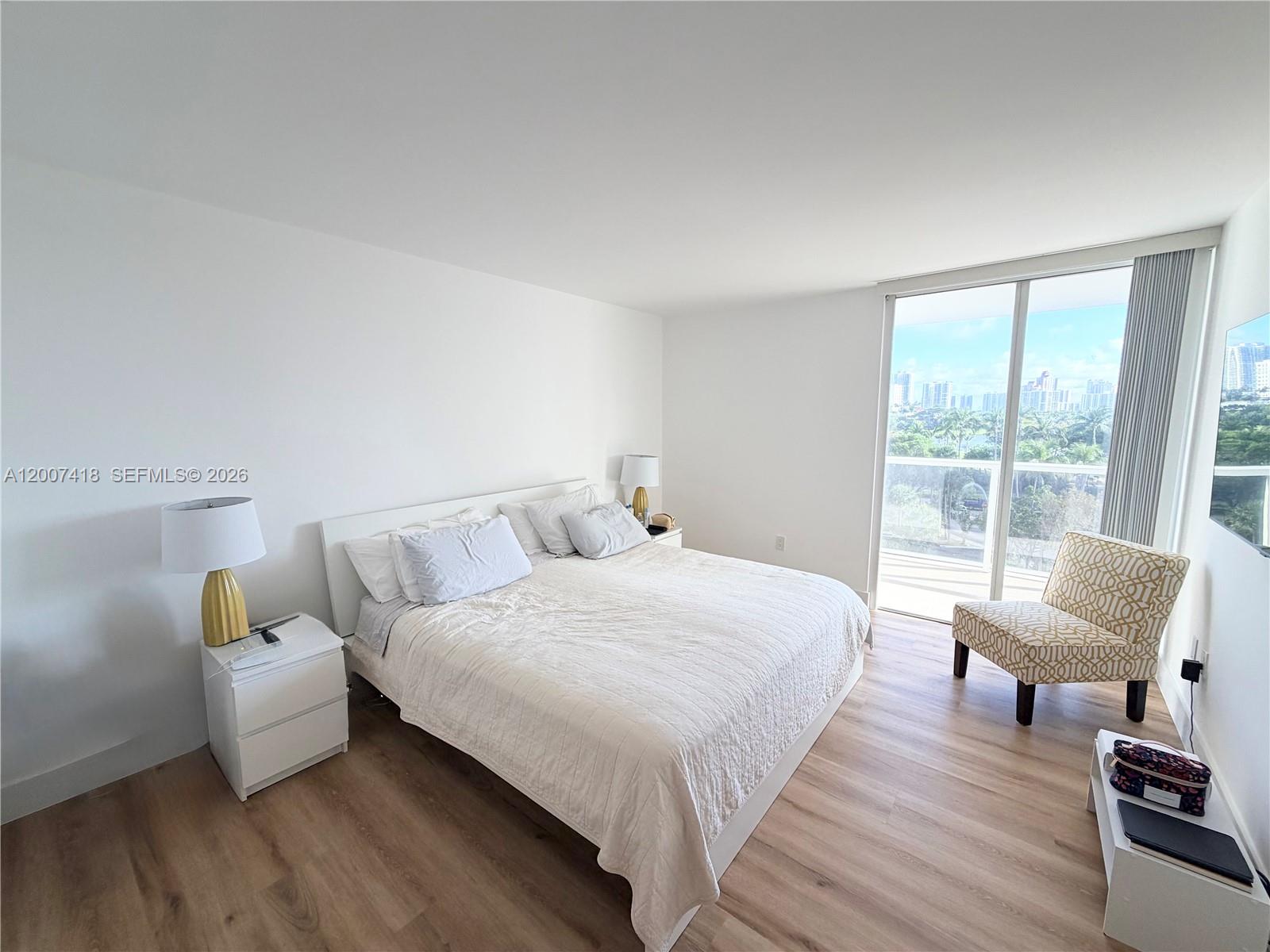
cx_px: 635
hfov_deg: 102.1
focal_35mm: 14
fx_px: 514
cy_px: 476
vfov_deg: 85.7
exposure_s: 1/169
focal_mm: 2.22
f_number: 2.2
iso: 50
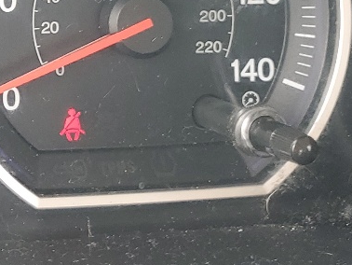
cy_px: -45
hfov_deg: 16.5
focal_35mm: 110
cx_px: -157
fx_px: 1119
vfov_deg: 13.2
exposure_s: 1/60.2
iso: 50
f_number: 1.5
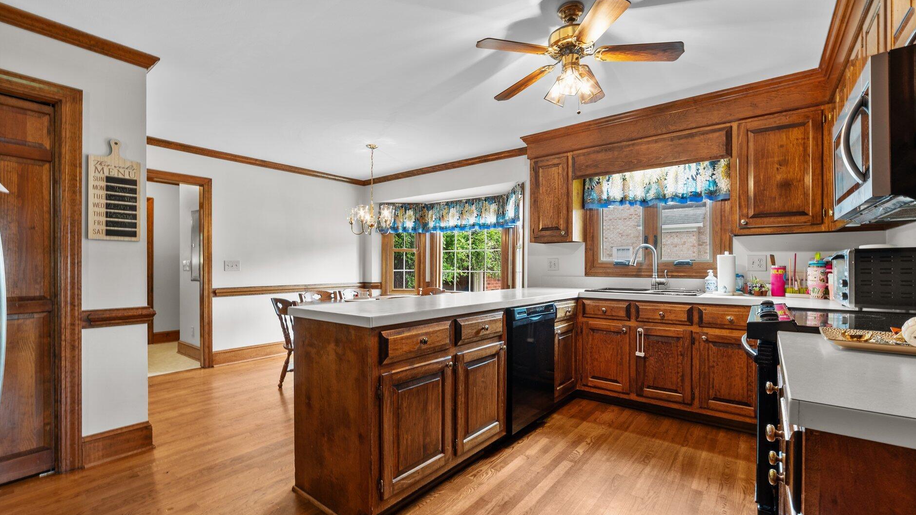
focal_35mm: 16
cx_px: 460
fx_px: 389
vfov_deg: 67.1
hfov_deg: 99.4
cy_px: 257
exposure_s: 1
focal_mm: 14
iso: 250
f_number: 8
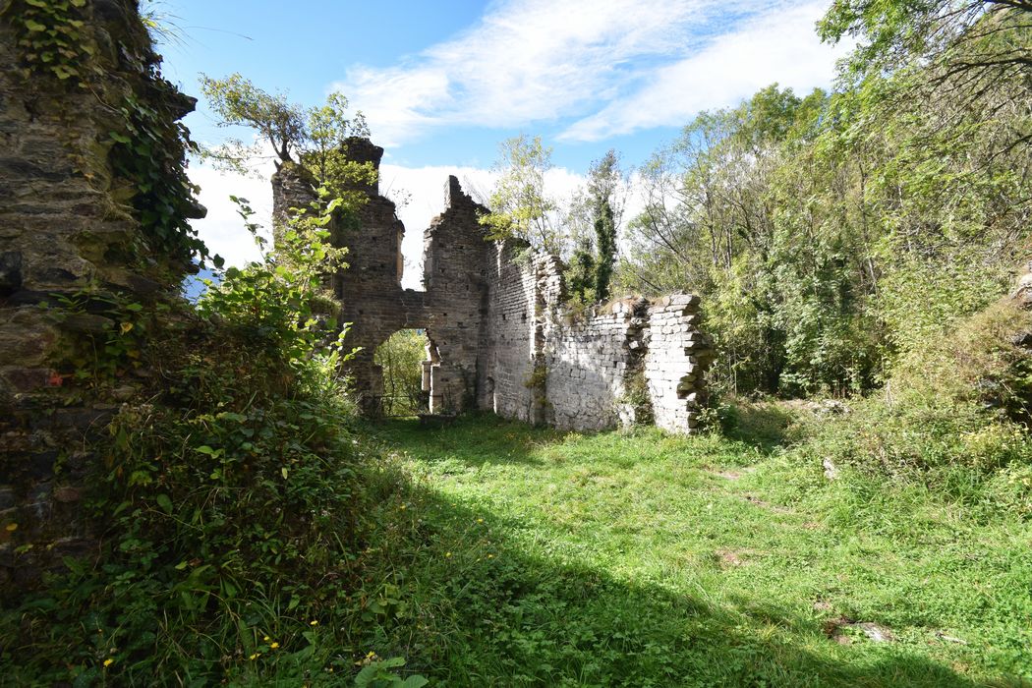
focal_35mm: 15
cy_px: 344
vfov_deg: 77.3
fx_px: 430
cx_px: 516
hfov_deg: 100.4
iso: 280
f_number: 8
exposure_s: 1/250
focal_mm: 10
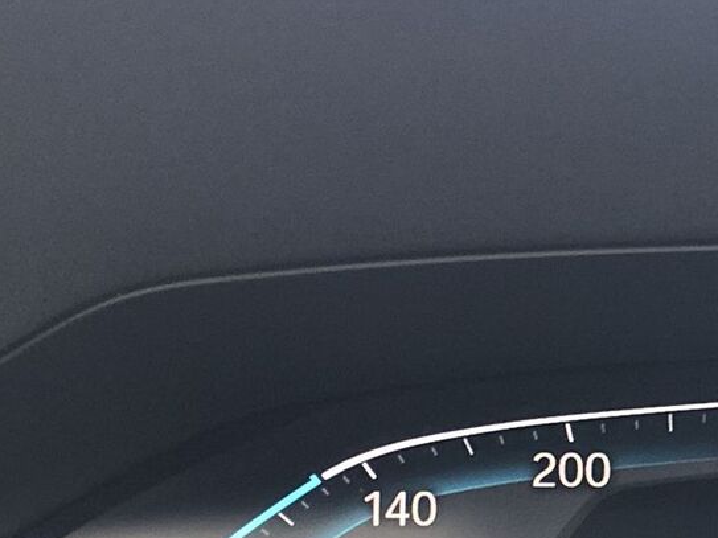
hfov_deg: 18.3
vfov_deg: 14.3
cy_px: 695
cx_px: 972
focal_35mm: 99
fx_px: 2053
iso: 50
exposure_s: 1/16
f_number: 1.8
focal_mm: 4
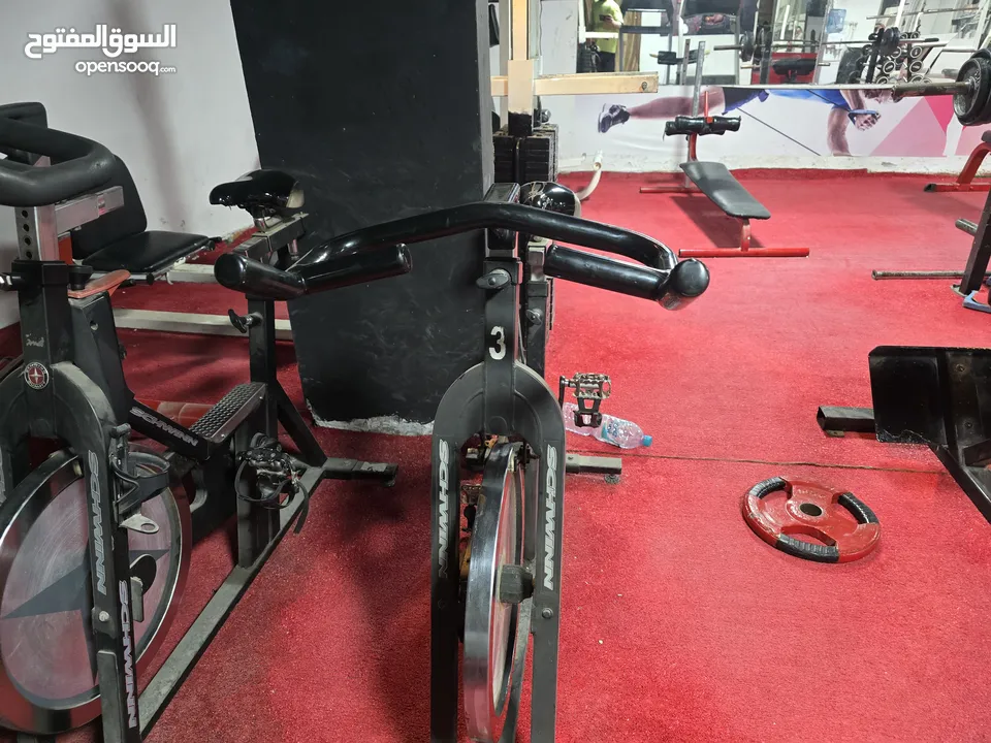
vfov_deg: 58.9
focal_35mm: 23
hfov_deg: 73.9
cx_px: 496
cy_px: 372
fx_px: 658
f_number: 1.7
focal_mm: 6.3
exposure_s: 1/100
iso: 800
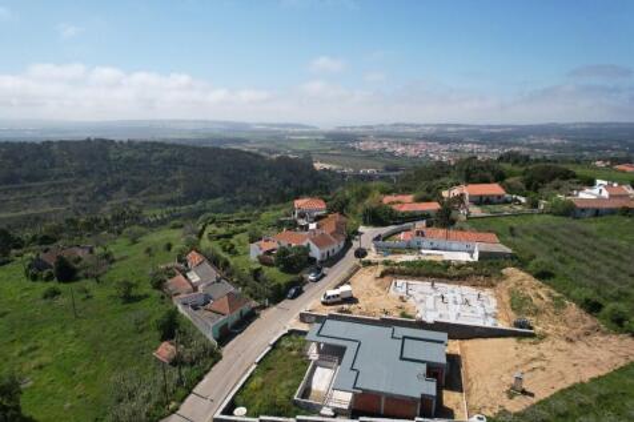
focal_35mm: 22
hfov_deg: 78.6
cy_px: 211
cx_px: 317
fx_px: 387
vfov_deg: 57.2
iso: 110
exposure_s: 1/2500
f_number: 2.8
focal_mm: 8.38
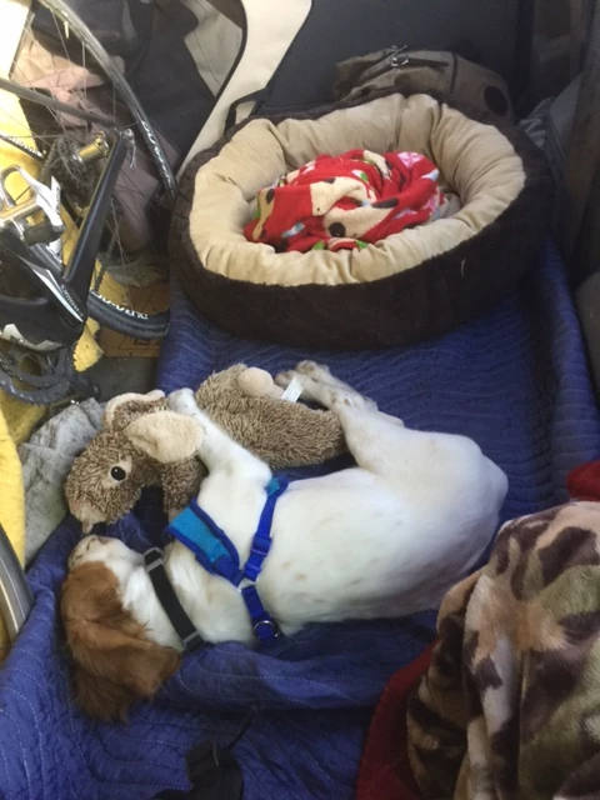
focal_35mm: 29
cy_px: 400
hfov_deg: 48.2
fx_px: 670
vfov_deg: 61.7
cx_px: 300
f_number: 2.2
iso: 100
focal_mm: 4.15
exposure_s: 1/10
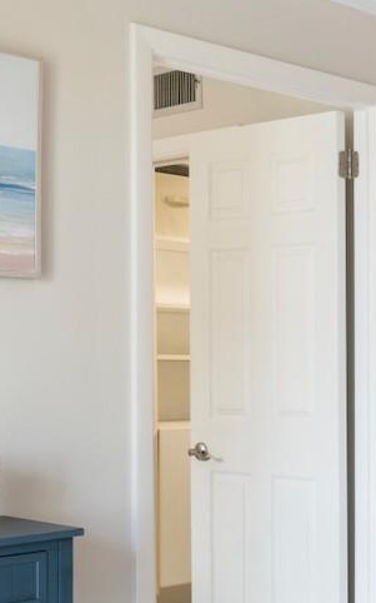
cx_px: 691
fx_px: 1066
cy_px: 385
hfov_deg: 16.5
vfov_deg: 31.4
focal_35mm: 65
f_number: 8
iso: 200
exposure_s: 1/6
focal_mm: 16
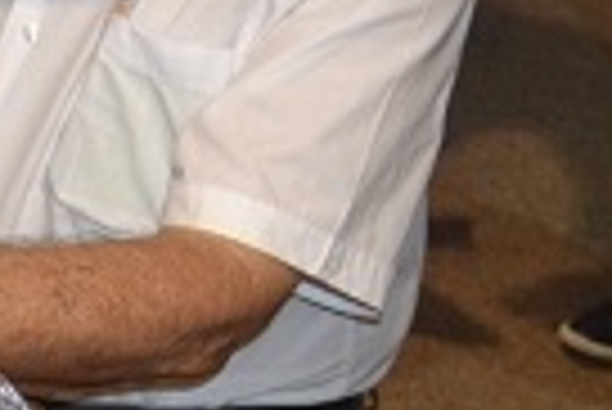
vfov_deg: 10.4
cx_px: -680
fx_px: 2246
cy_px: 72
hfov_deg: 13.1
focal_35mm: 132
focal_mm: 20
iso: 1000
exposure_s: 1/60
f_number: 3.8
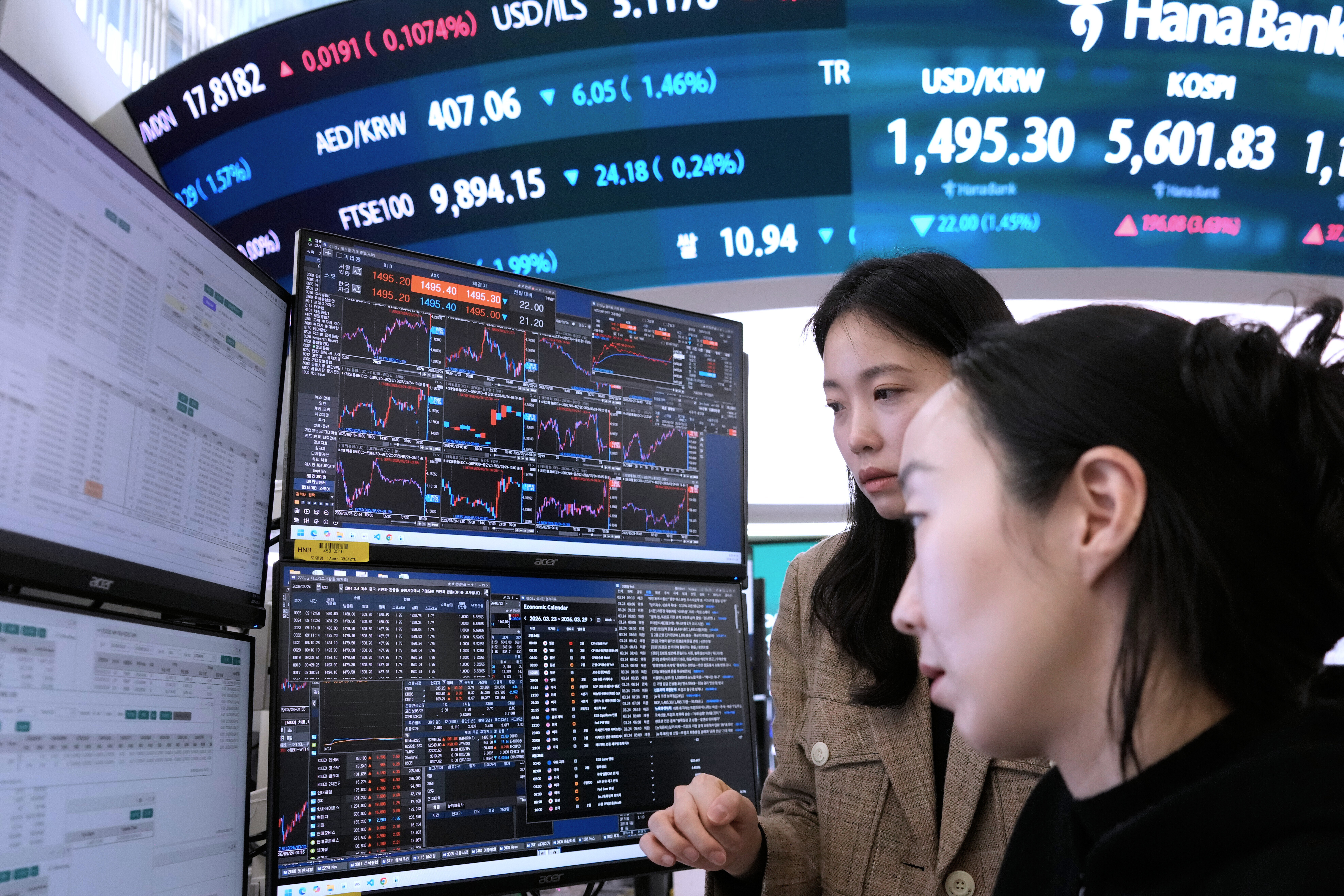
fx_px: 1232
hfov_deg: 56.6
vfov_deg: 39.9
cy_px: 479
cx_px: 828
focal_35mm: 33
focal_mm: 26
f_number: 4
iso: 4000
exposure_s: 1/250
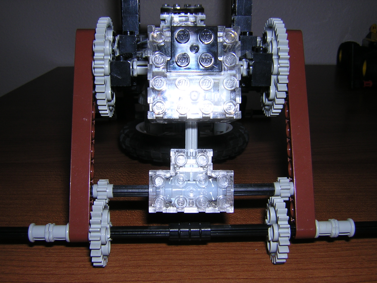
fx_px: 392
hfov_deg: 51.4
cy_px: 142
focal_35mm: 36
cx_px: 188
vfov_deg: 39.7
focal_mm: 4.7
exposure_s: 1/60.1
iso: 100
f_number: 5.2
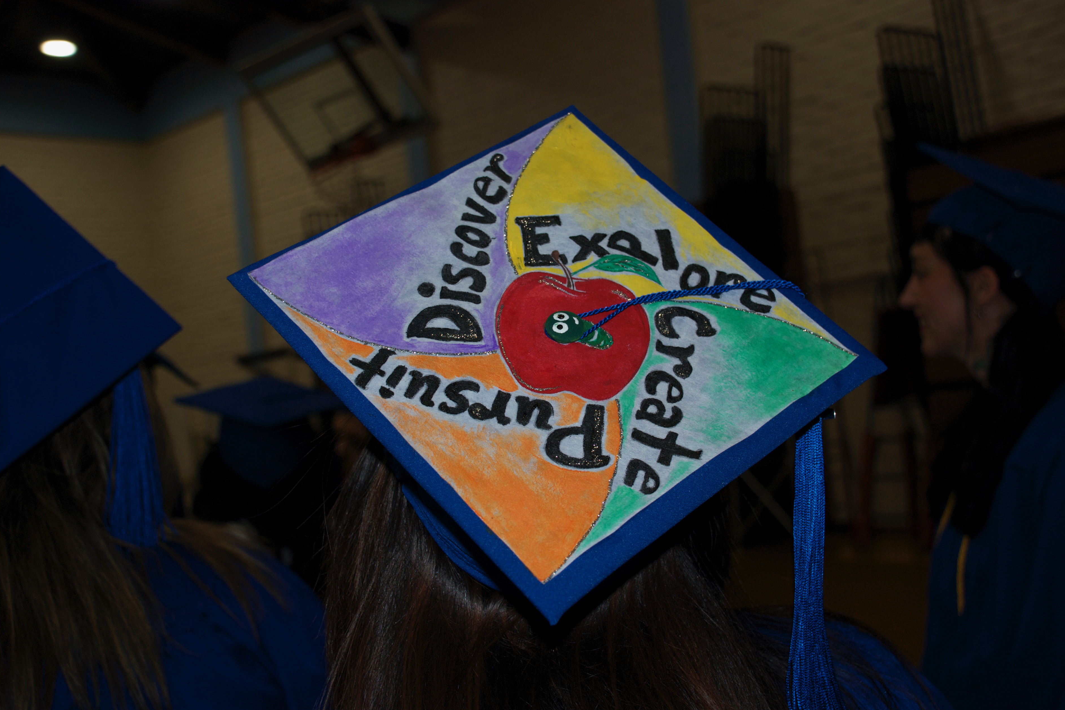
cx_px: 540
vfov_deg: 28.4
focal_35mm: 48
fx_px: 1406
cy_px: 363
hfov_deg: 41.5
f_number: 4.2
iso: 200
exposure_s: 1/60
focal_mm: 31
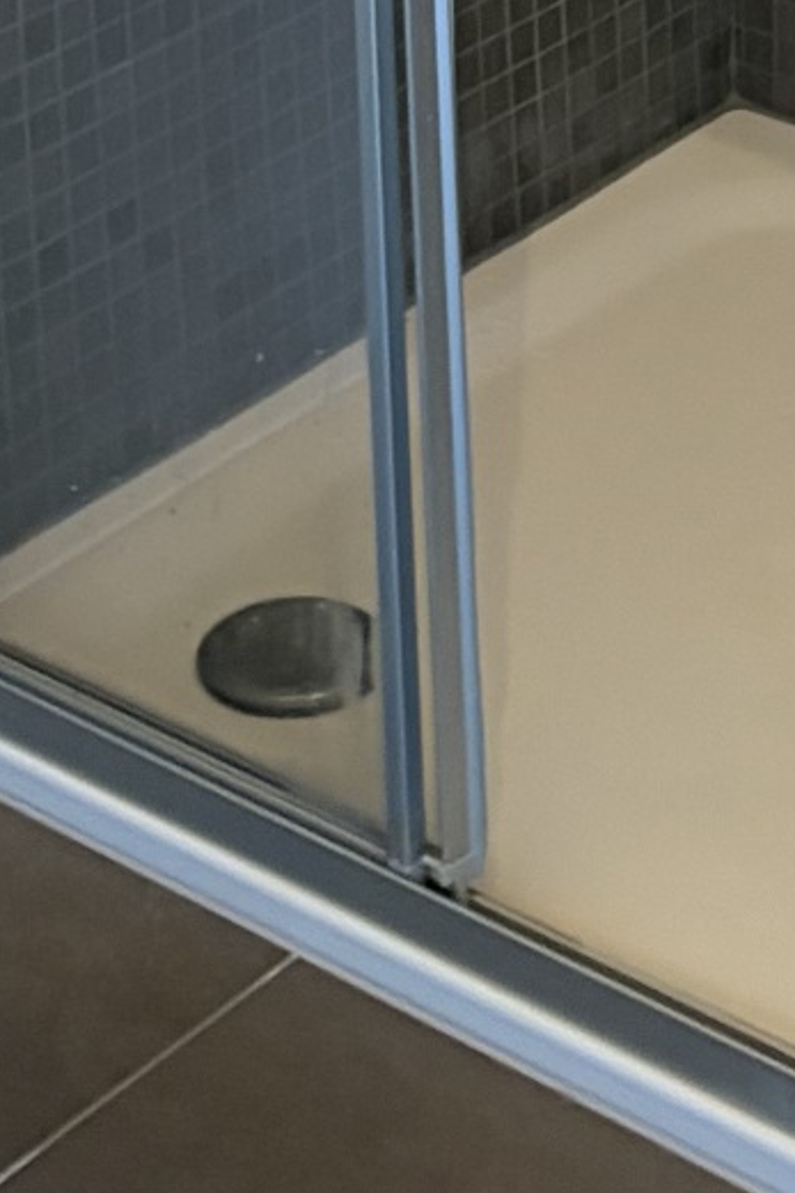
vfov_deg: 13.6
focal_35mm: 133
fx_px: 4408
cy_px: -1033
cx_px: 543
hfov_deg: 10.3
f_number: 1.6
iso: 640
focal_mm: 5.96
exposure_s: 1/33
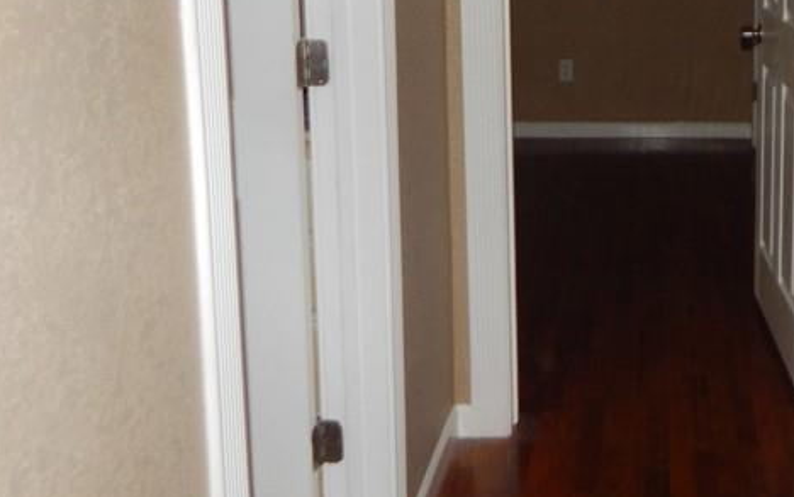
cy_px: 59
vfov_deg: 24.7
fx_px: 1104
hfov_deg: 37.7
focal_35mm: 51
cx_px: 670
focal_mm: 4
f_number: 3
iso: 200
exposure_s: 1/30
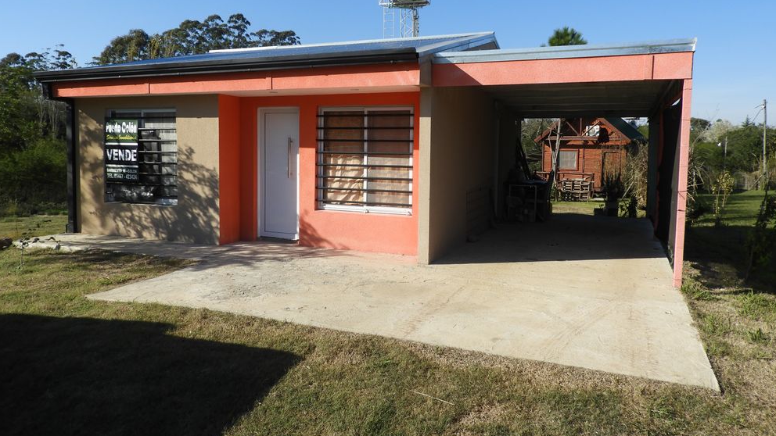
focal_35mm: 27
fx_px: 556
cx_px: 384
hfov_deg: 69.9
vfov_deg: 42.8
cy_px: 184
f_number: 3.3
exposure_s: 1/1000
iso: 100
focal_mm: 4.3
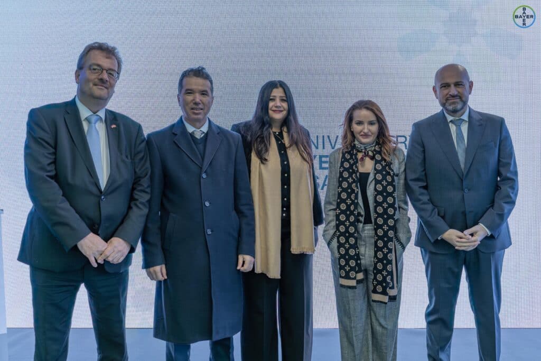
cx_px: 270
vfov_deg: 40.0
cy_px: 180
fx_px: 496
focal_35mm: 33
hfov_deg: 57.2
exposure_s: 1/100
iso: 320
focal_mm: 33
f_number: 4.5
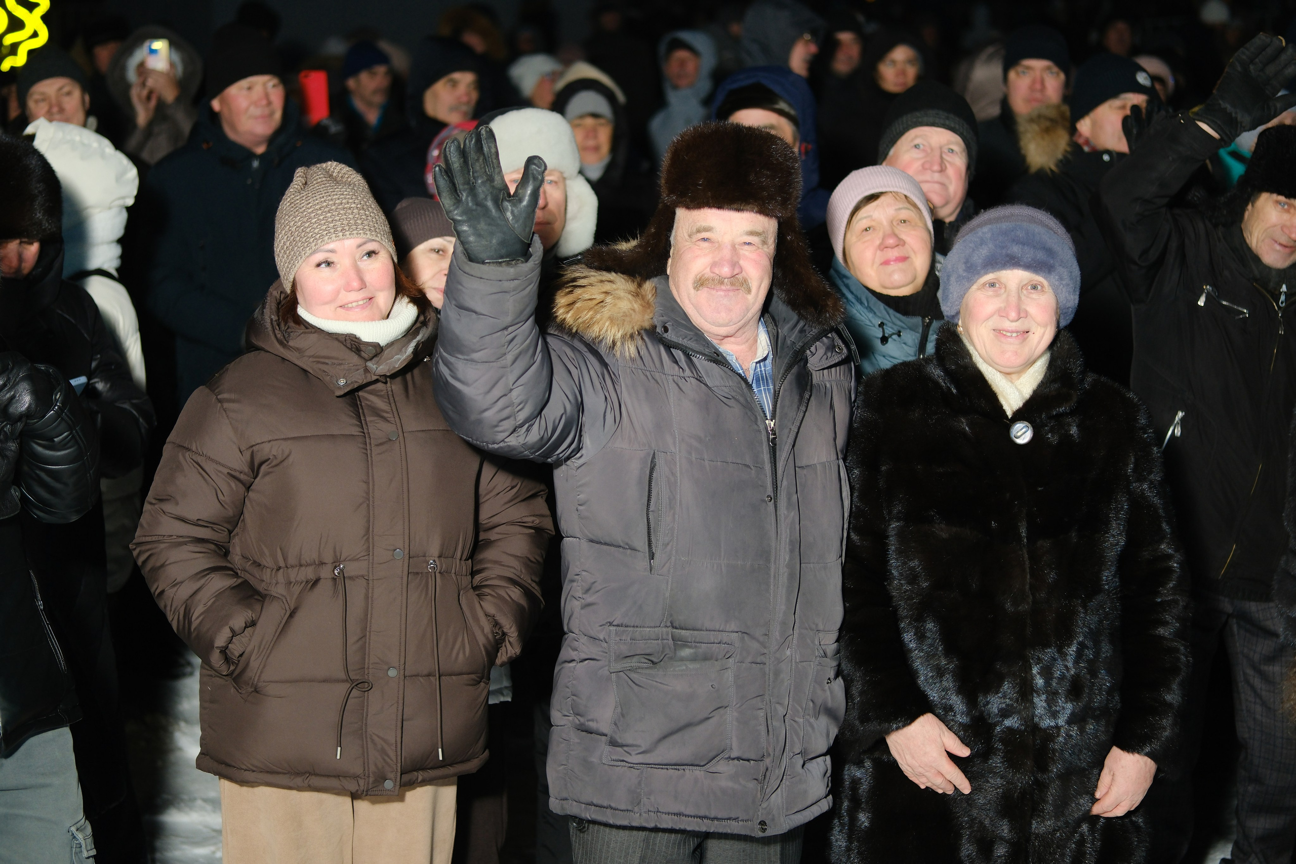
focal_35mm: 75
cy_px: 432
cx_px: 648
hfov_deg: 27.0
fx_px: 2700
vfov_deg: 18.2
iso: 640
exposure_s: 1/200
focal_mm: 50
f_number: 2
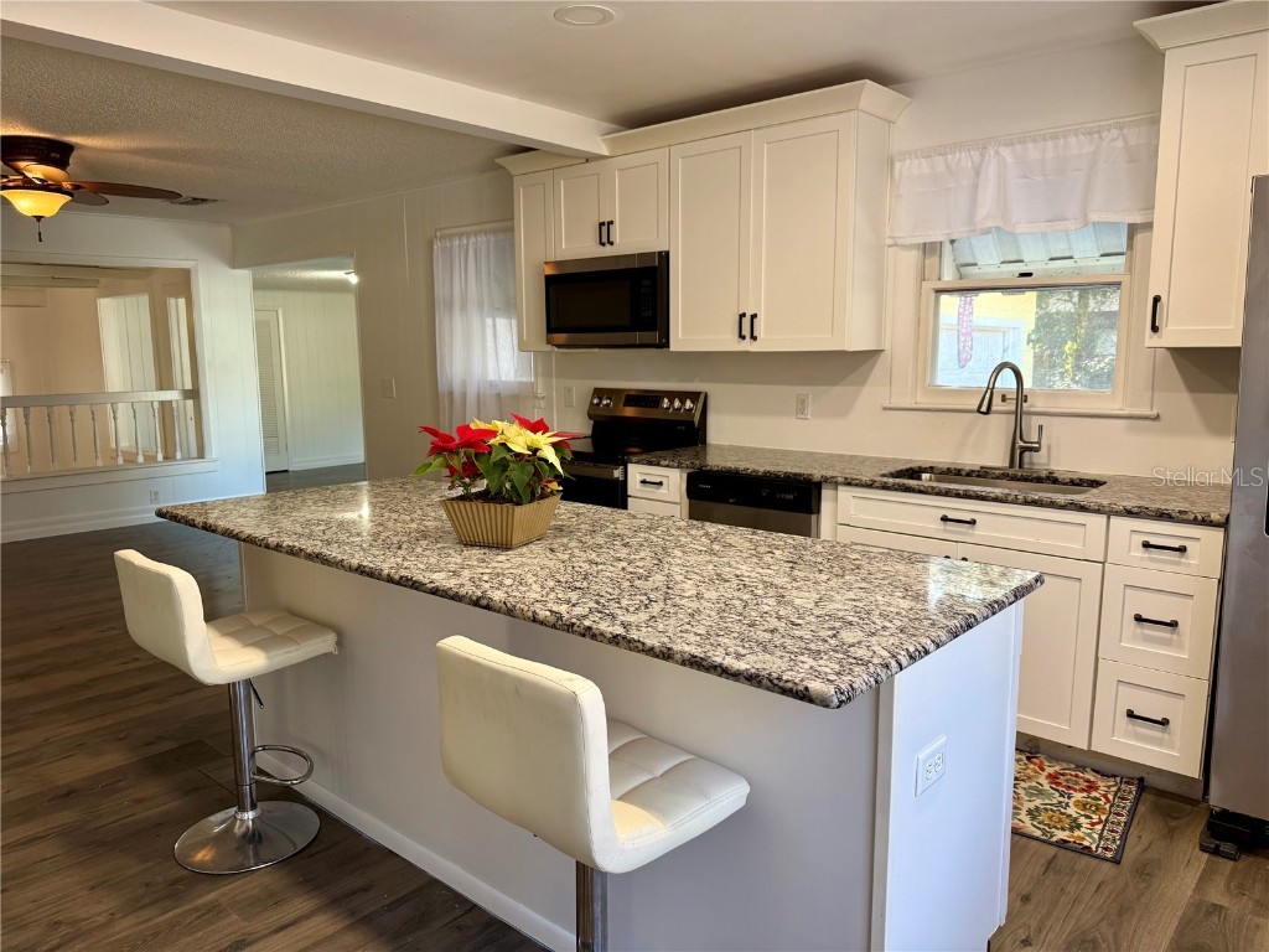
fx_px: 880
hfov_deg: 71.6
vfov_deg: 56.8
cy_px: 476
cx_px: 634
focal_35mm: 24
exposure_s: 1/120
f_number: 1.78
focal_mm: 6.76
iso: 125
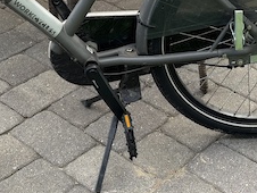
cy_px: -52
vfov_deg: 15.4
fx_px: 684
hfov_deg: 21.2
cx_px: 84
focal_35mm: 92
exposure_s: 1/199
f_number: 1.6
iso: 40
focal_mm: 5.96
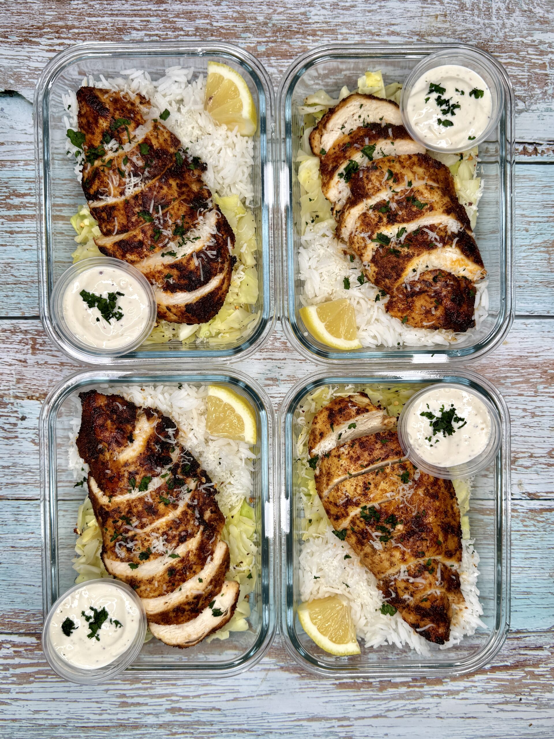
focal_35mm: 24
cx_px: 277
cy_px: 370
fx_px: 512
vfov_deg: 71.6
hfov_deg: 56.8
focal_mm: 6.76
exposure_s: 1/231
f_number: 1.78
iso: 64
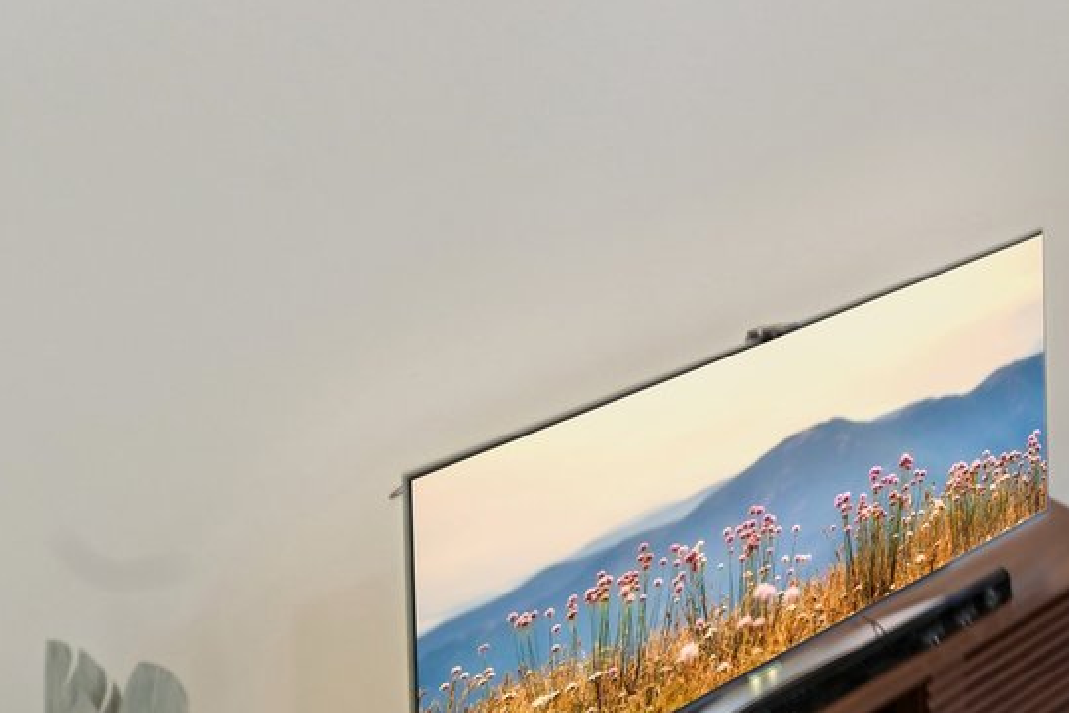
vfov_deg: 21.0
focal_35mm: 53
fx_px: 1574
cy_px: -402
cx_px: 1909
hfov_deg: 22.4
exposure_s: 1/13
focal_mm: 14
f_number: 9
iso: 200
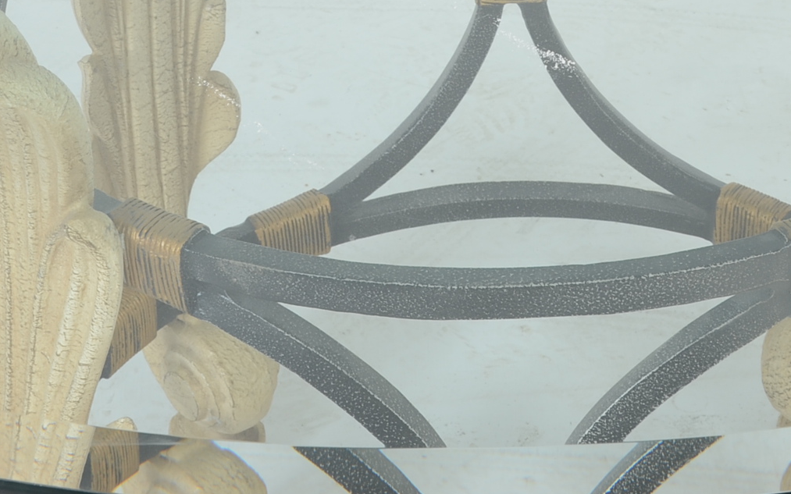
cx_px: 526
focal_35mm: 141
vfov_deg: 9.2
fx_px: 3039
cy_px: -91
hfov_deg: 14.8
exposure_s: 1/160
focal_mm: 38
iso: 200
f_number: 11
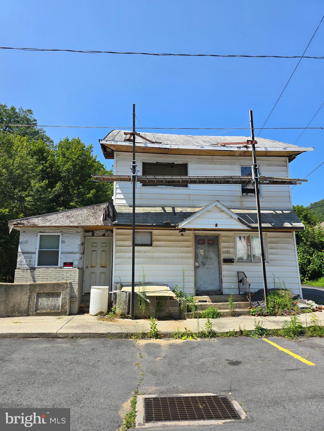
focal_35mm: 23
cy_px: 216
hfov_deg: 58.9
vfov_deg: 73.9
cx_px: 162
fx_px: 287
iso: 12
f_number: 1.7
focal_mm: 6.3
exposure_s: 1/622
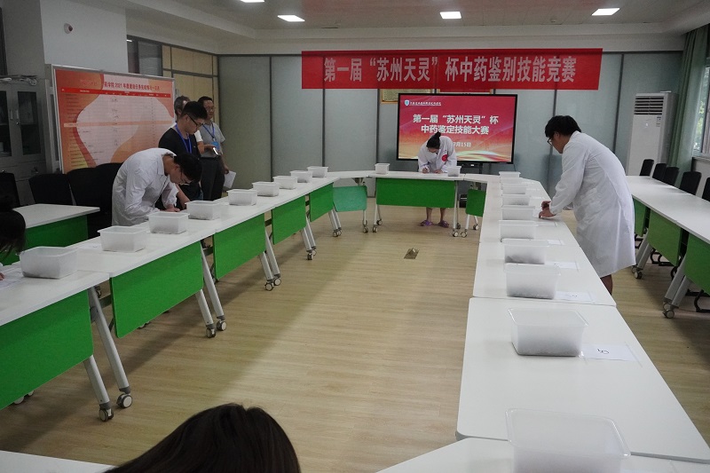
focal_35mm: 30
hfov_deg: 61.9
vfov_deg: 43.6
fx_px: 592
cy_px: 236
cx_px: 355
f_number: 5.6
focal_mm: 20
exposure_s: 1/640
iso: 5000
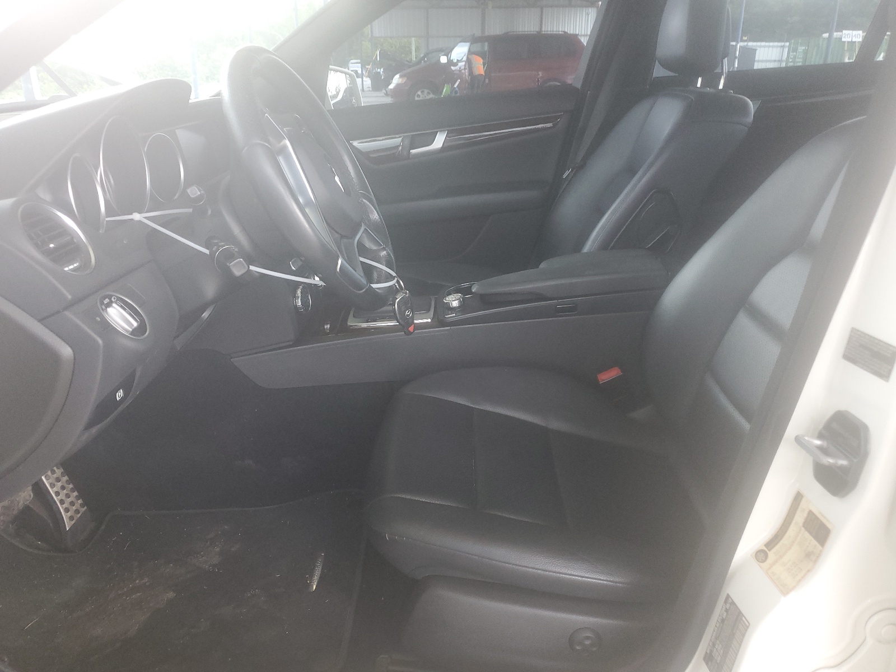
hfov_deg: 67.3
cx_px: 448
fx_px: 673
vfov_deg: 53.1
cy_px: 336
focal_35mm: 26
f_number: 1.5
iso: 131
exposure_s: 1/60.2
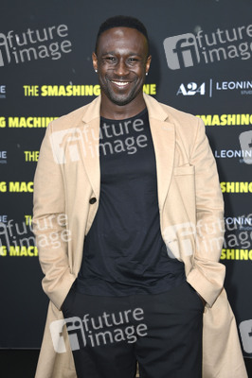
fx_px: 862
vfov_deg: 24.8
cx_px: 126
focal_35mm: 82
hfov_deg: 16.6
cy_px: 189
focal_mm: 82
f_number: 5.6
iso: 640
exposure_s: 1/250
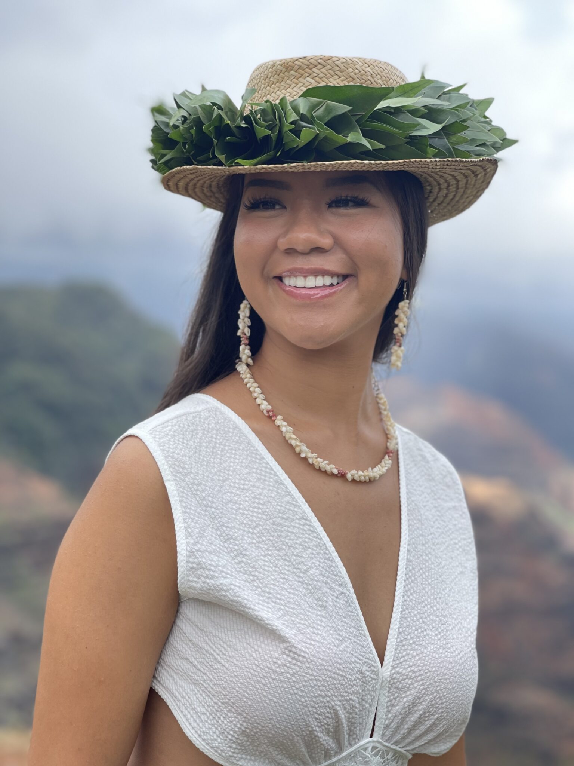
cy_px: 383
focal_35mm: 64
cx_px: 287
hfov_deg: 22.9
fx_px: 1415
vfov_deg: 30.3
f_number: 2.2
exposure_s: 1/162
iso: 25
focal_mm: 7.5
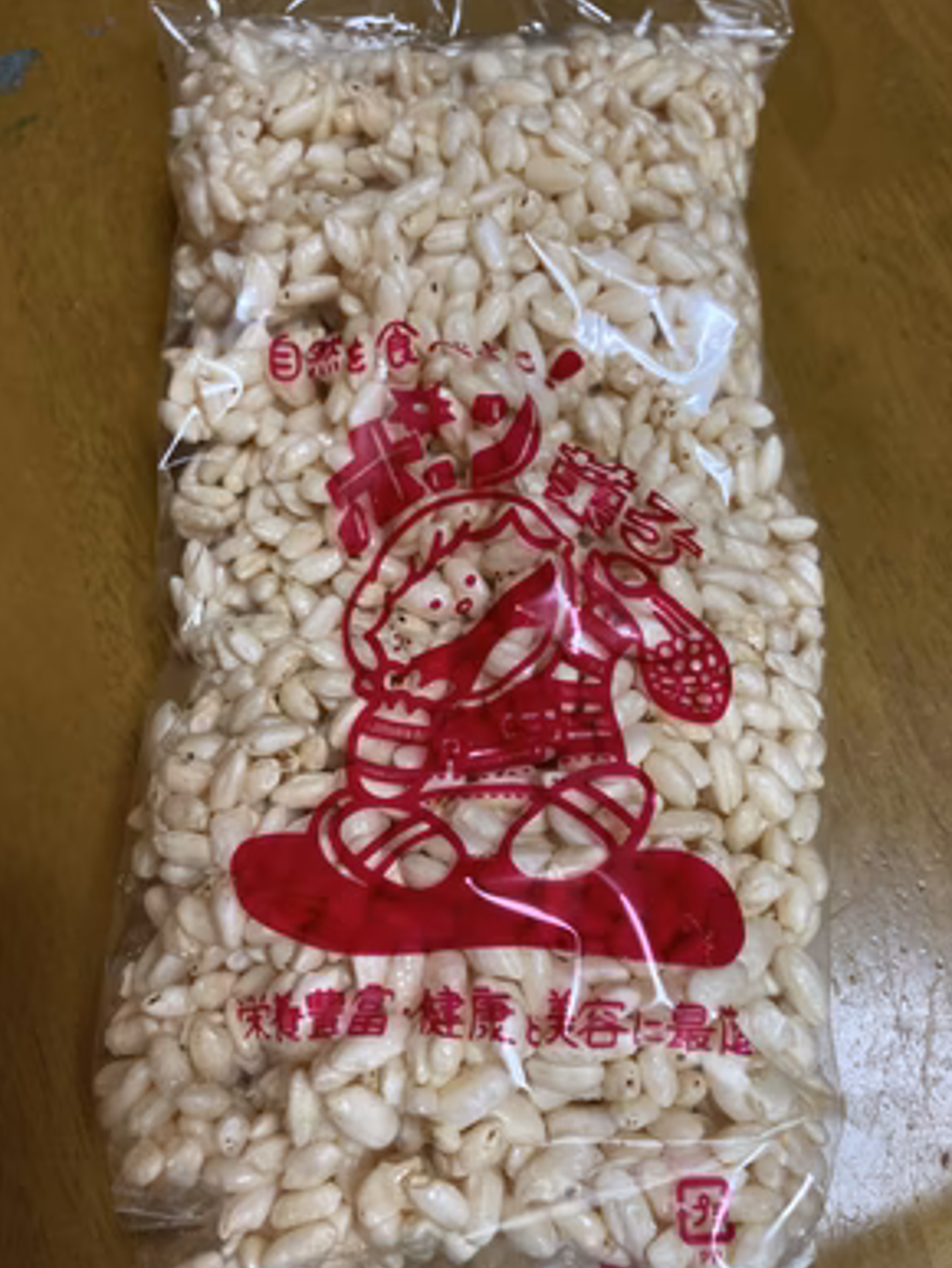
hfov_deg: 48.3
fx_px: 1062
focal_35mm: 29
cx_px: 466
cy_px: 634
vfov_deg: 61.6
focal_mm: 3.99
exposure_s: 1/60
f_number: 1.8
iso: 64
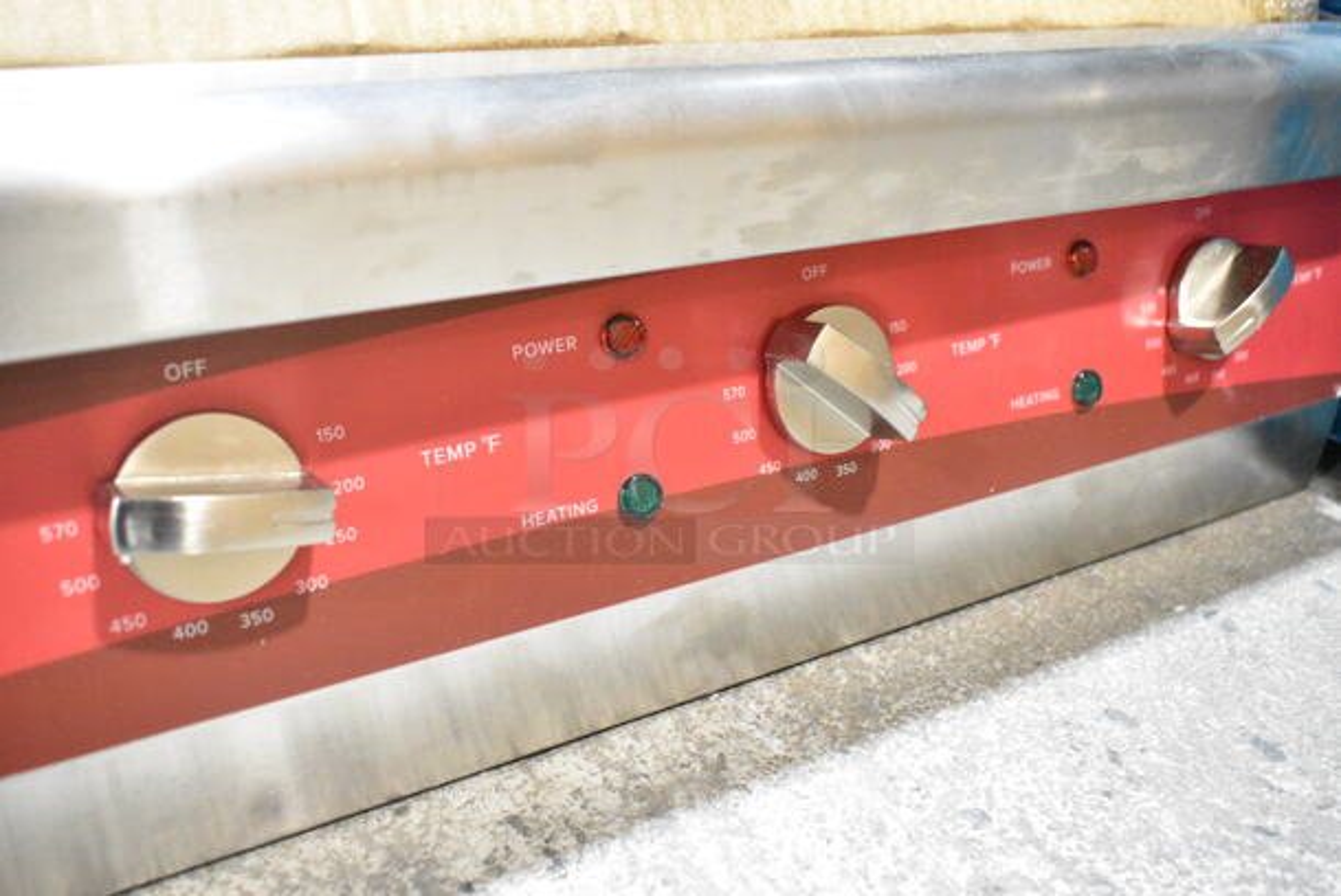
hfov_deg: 55.1
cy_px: 448
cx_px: 670
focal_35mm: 34
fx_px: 1286
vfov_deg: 38.4
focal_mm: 23
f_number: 5.6
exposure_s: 1/125
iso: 6400
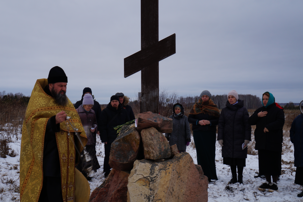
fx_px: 442
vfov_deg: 25.7
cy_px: 101
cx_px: 152
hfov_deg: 37.9
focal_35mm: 52
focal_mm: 35
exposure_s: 1/100
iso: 160
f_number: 13
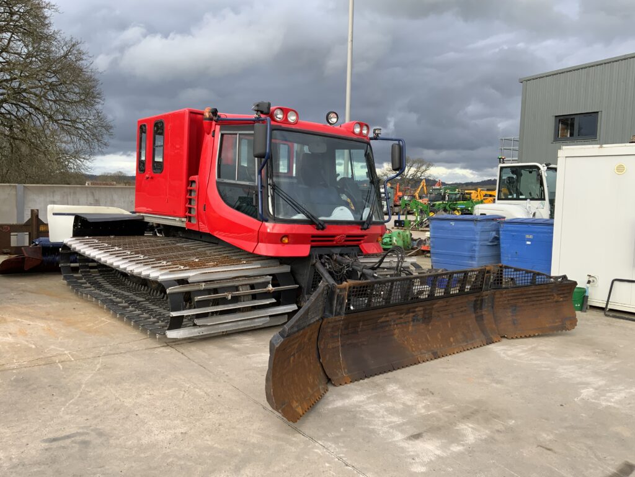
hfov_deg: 61.7
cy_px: 238
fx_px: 532
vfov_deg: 48.2
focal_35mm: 29
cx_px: 318
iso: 16
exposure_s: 1/331
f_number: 1.8
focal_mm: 3
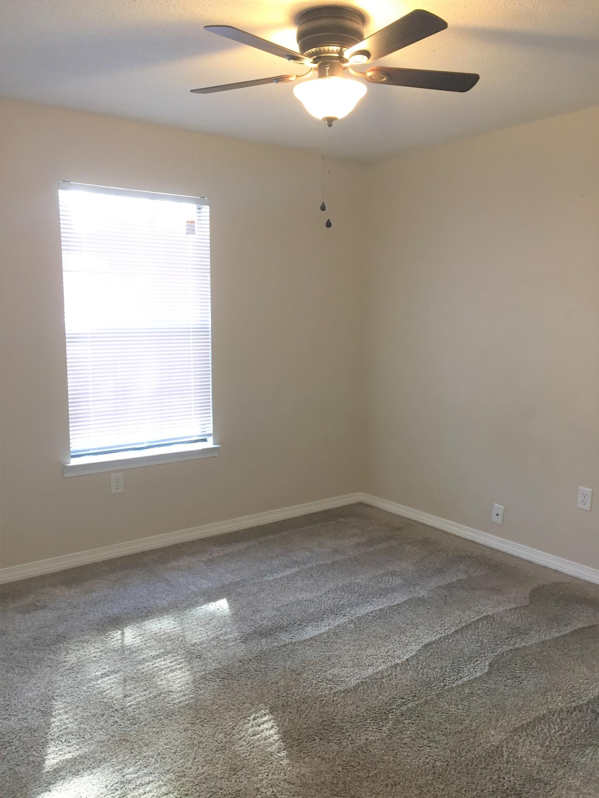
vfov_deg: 61.7
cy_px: 399
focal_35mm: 29
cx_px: 300
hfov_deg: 48.2
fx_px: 669
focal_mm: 4.15
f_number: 2.2
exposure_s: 1/30
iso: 80
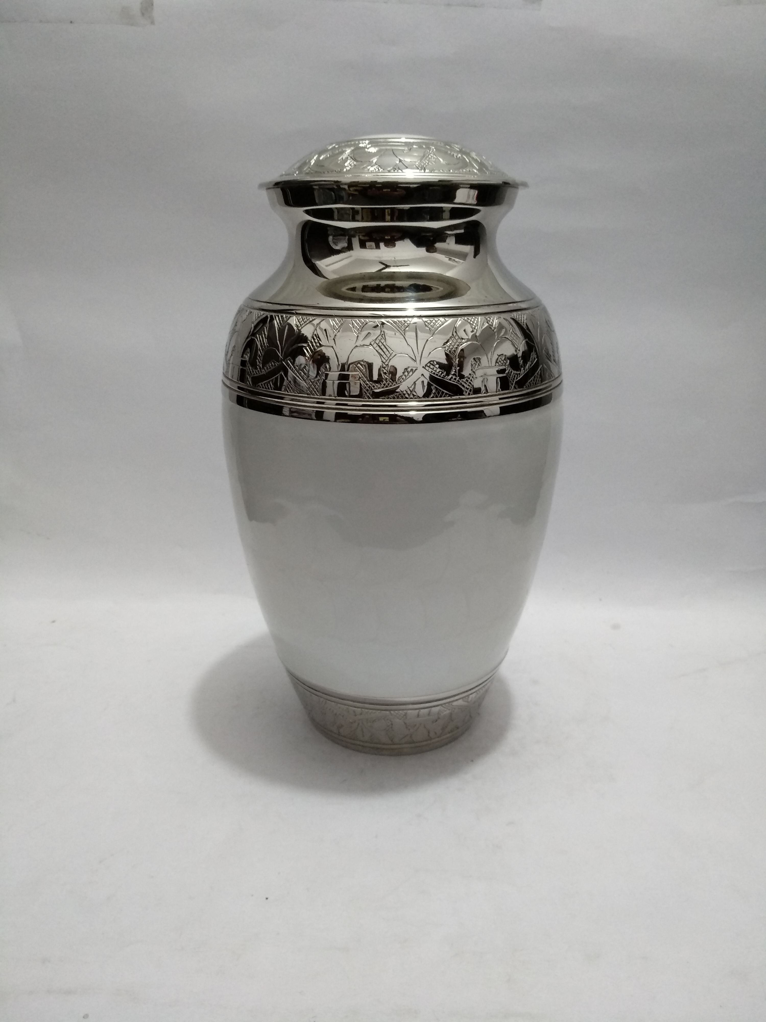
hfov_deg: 61.1
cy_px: 511
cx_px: 383
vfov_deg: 76.4
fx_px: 649
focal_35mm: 22
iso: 640
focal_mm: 3.81
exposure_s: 1/25
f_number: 2.2
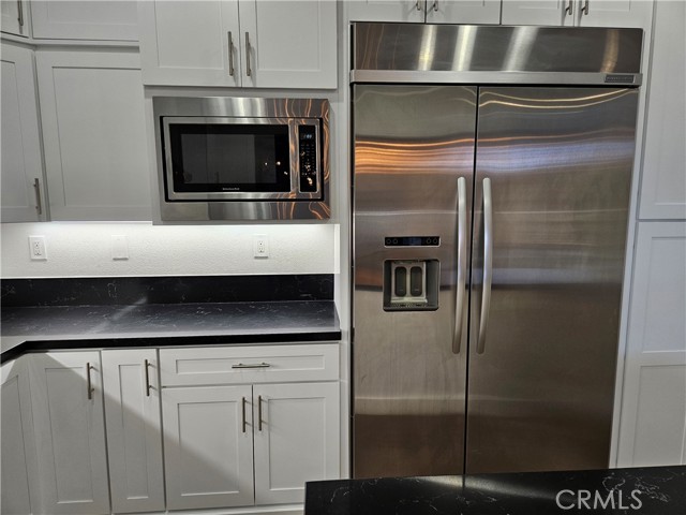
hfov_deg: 73.9
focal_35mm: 23
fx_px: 456
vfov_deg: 58.9
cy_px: 258
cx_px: 343
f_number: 1.8
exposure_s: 1/120
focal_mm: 5.4
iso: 125
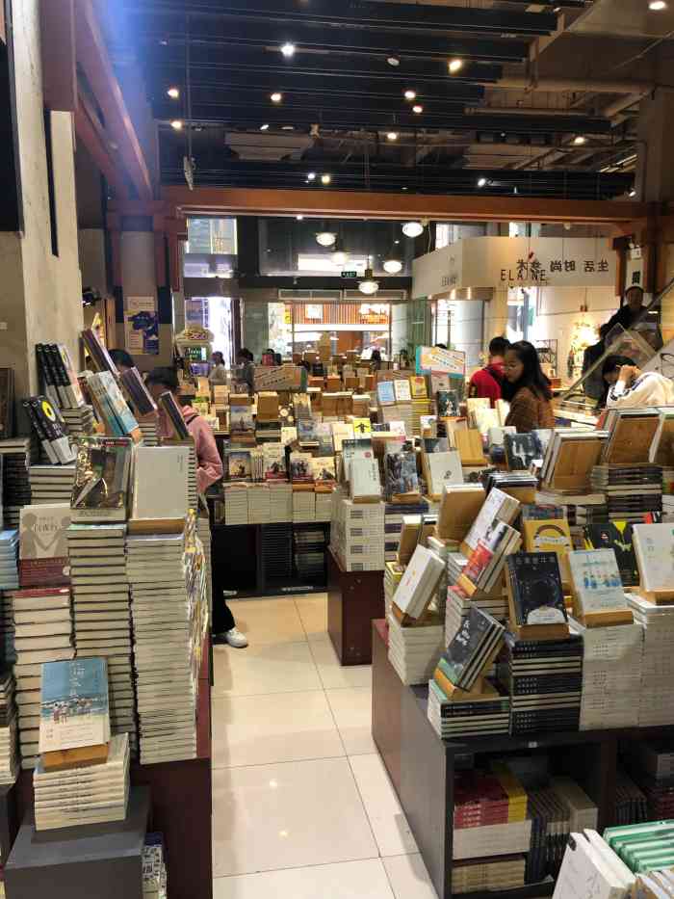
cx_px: 337
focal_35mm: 28
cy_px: 450
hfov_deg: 49.8
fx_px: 727
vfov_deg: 63.4
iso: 40
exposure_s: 1/20
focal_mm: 4
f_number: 1.8
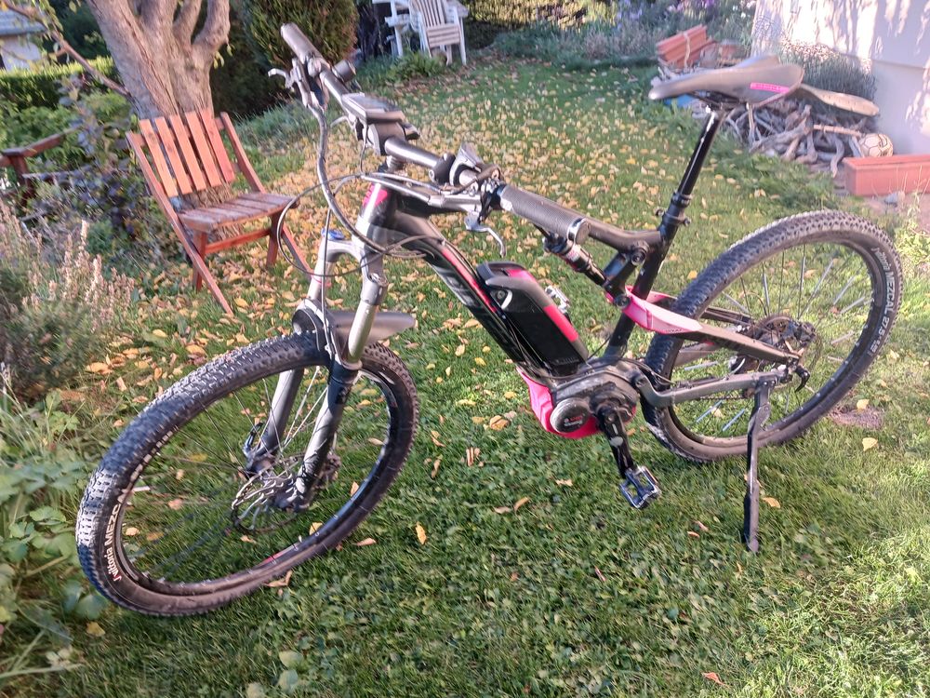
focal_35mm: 27
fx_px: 725
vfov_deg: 51.4
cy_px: 349
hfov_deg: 65.3
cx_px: 465
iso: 50
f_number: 1.8
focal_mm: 4
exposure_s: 1/50
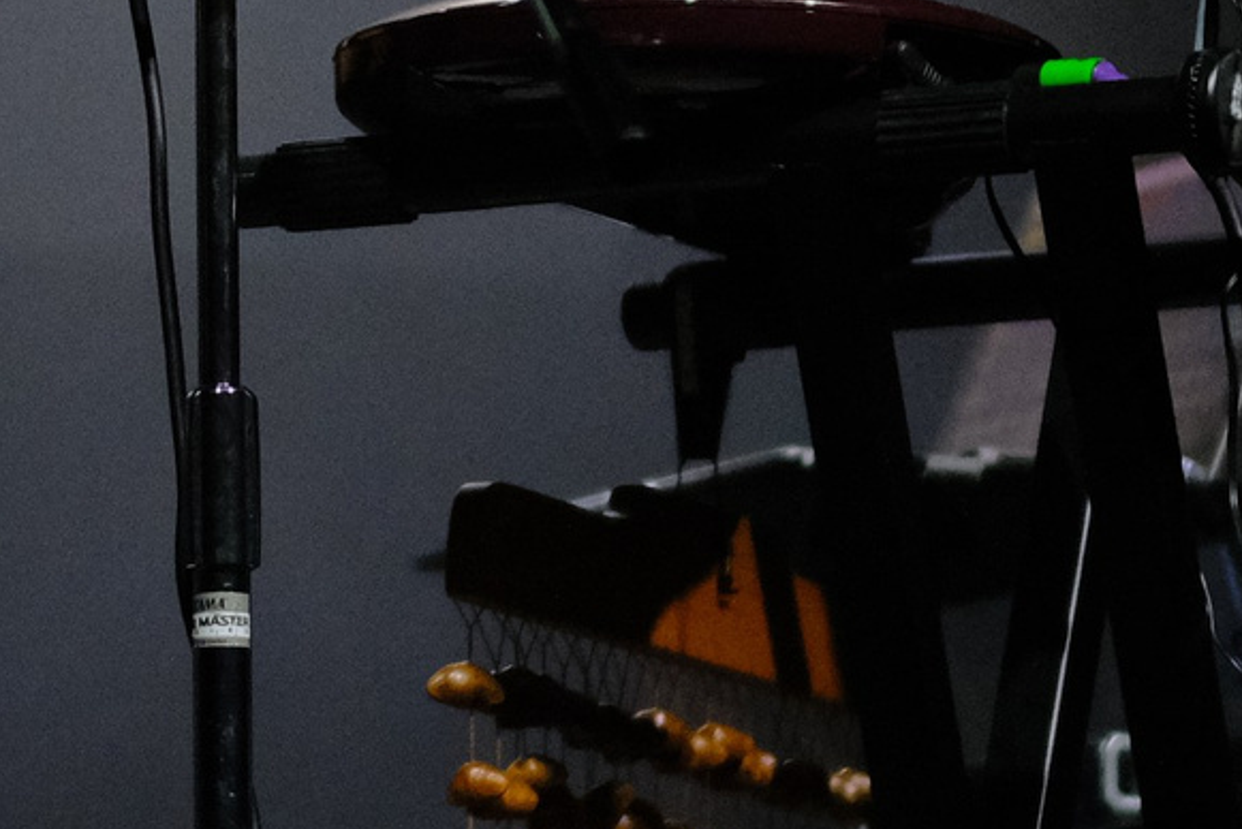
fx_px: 12771
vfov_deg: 3.7
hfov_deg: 5.6
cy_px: -101
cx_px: -51
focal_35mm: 370
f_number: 1.6
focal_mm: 56
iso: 1600
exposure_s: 1/800
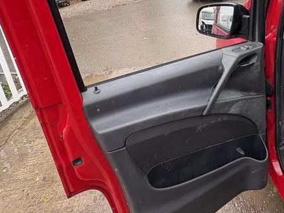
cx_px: 175
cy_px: 30
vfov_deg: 44.7
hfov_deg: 61.0
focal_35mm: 29
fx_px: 238
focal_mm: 2.22
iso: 64
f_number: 2.2
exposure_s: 1/99
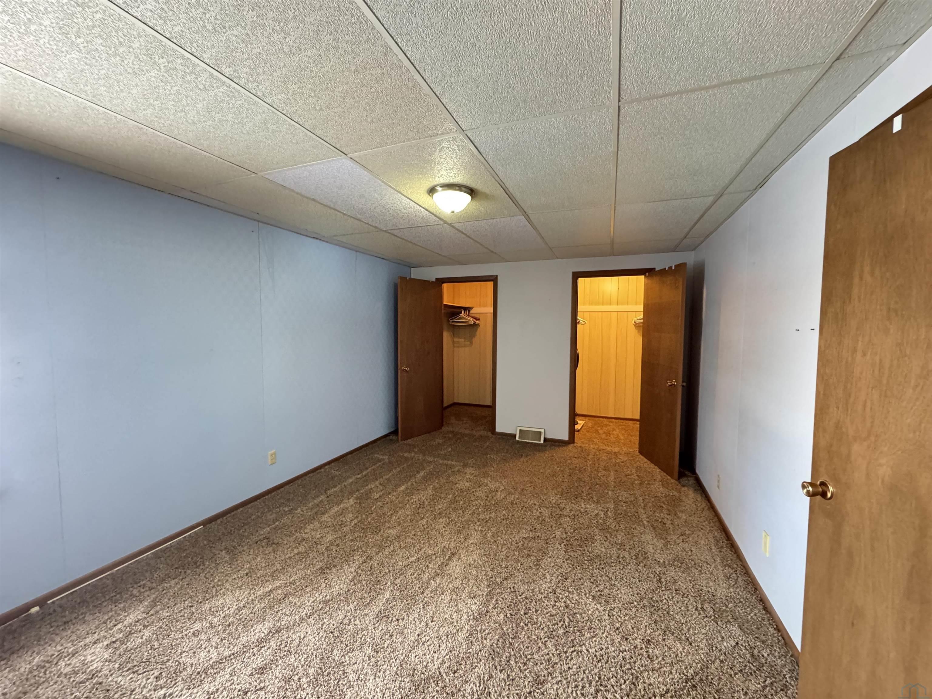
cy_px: 350
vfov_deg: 85.7
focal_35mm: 14
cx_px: 466
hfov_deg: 102.1
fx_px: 377
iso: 1000
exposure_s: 1/40
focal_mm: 2.22
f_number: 2.2
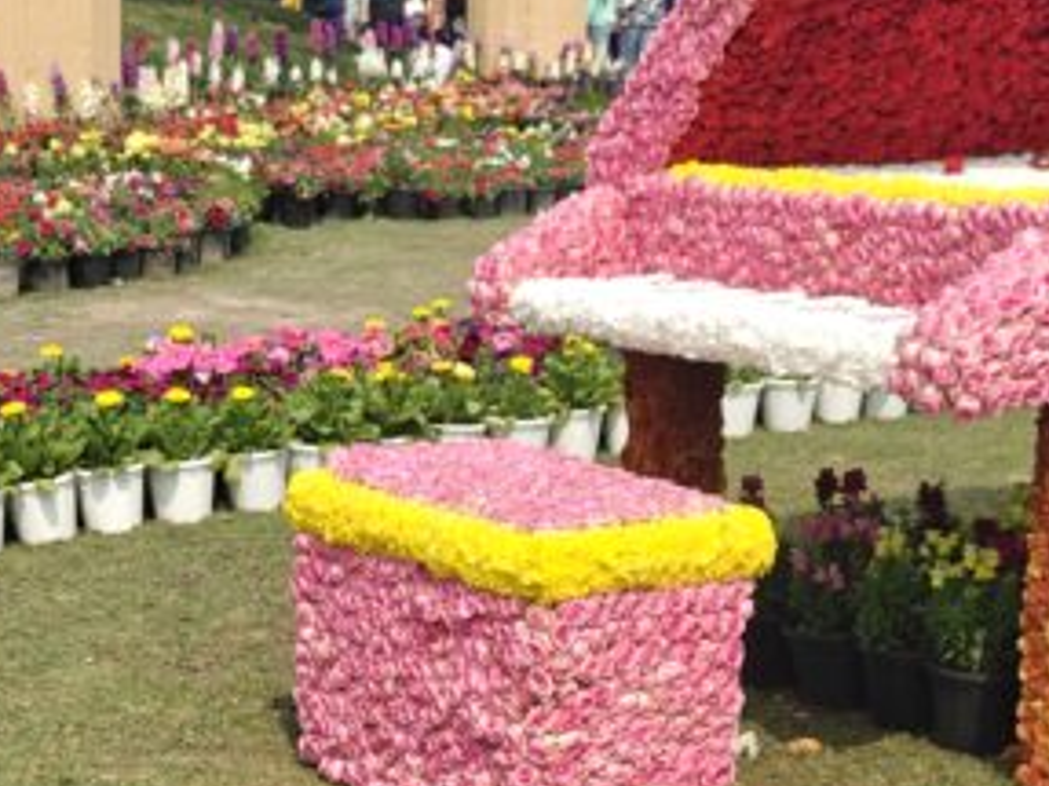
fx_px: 2484
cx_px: 705
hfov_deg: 23.7
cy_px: 607
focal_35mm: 82
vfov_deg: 17.9
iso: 50
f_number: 1.6
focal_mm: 6.06
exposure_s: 1/1377
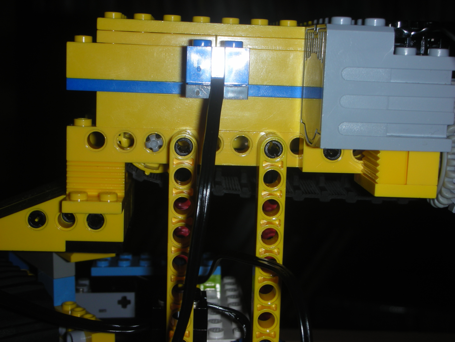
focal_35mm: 61
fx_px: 802
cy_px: 171
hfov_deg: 31.7
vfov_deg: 24.0
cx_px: 228
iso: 50
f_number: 11.3
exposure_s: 1/120
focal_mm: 10.1
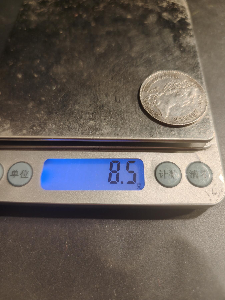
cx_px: 112
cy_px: 150
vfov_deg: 73.9
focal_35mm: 23
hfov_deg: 58.9
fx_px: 199
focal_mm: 6.06
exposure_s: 1/200
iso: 250
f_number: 1.6
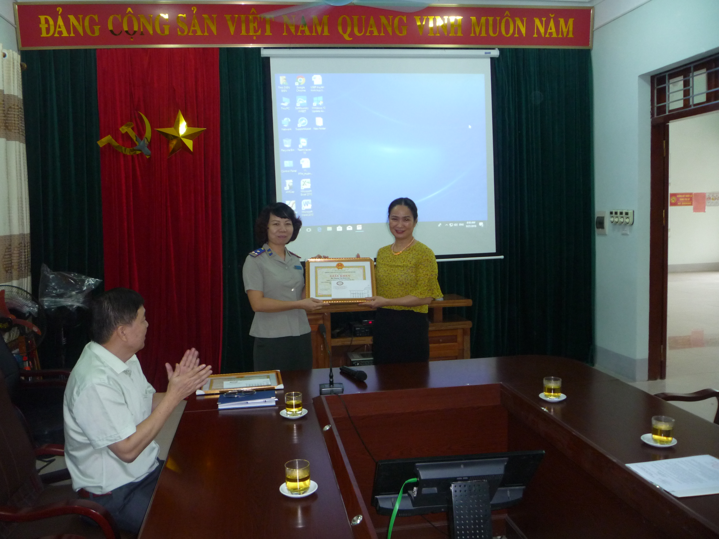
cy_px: 270
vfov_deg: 46.8
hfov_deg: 60.0
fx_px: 623
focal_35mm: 30
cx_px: 360
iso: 250
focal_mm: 5.2
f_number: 3.3
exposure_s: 1/30
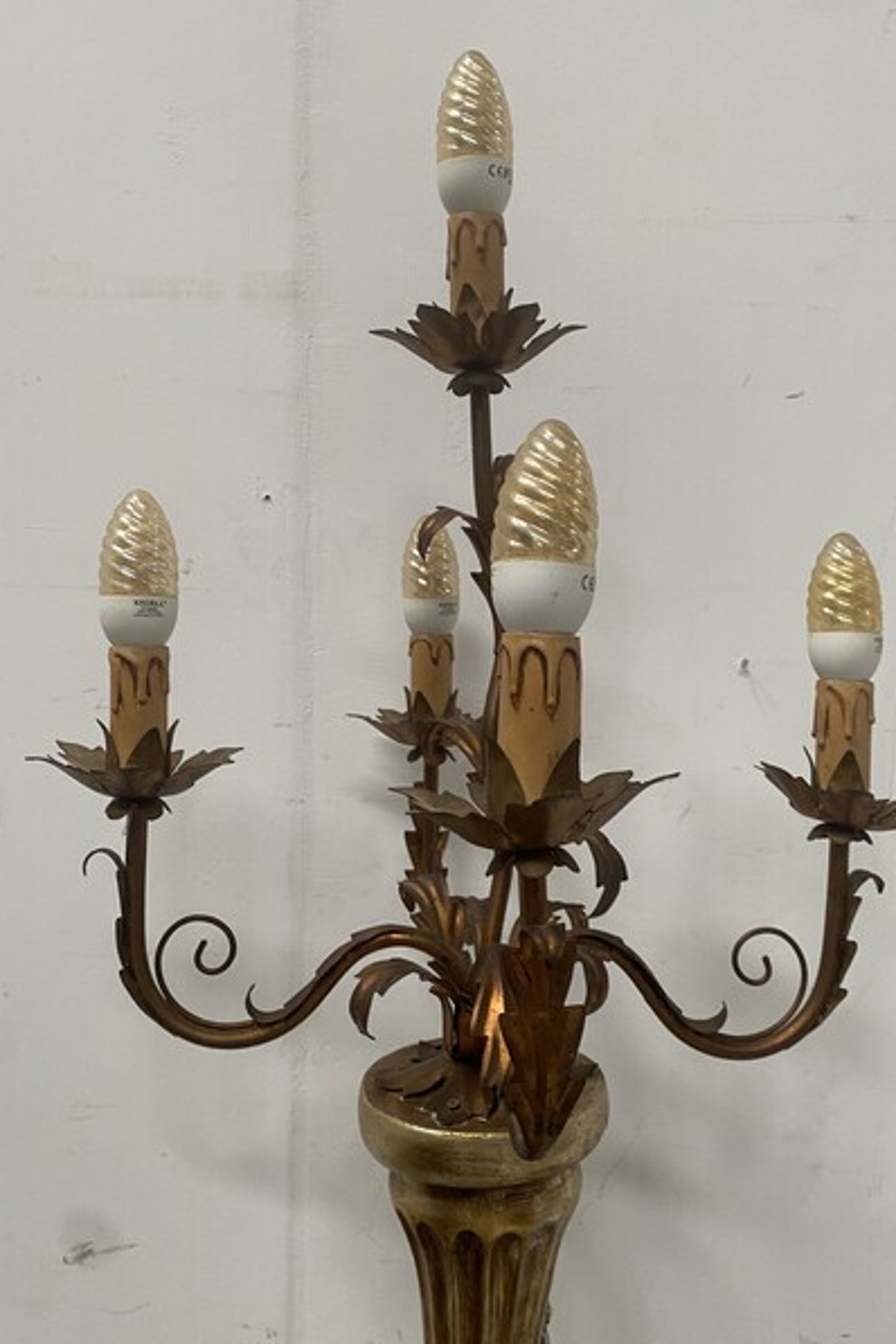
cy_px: 657
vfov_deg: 63.7
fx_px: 1083
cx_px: 511
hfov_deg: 44.8
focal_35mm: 29
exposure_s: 1/60
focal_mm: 4.25
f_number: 1.8
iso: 160
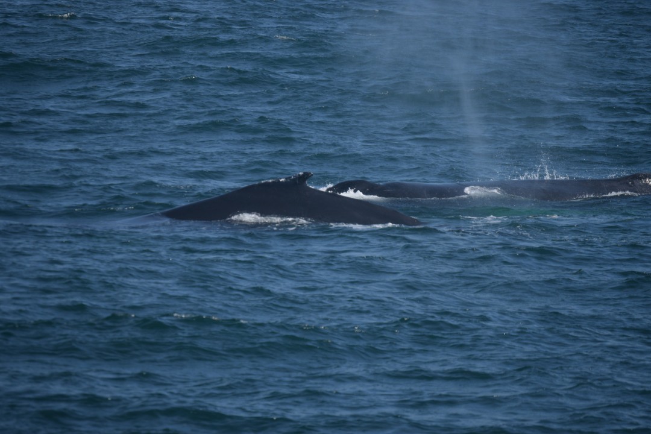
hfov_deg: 6.9
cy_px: 217
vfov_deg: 4.6
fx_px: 5425
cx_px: 326
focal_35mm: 300
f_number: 5.6
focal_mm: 200
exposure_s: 1/1600
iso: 200
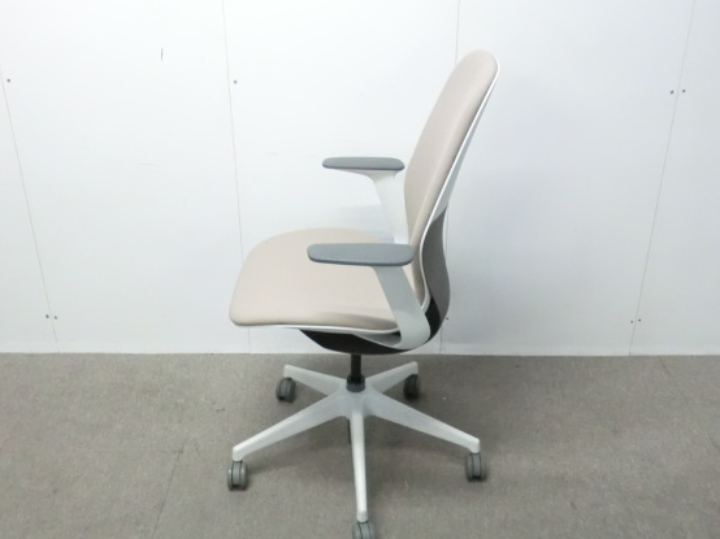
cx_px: 368
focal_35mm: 37
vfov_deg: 38.6
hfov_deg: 50.2
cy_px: 255
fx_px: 769
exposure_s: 1/50
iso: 800
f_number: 3.5
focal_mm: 5.8
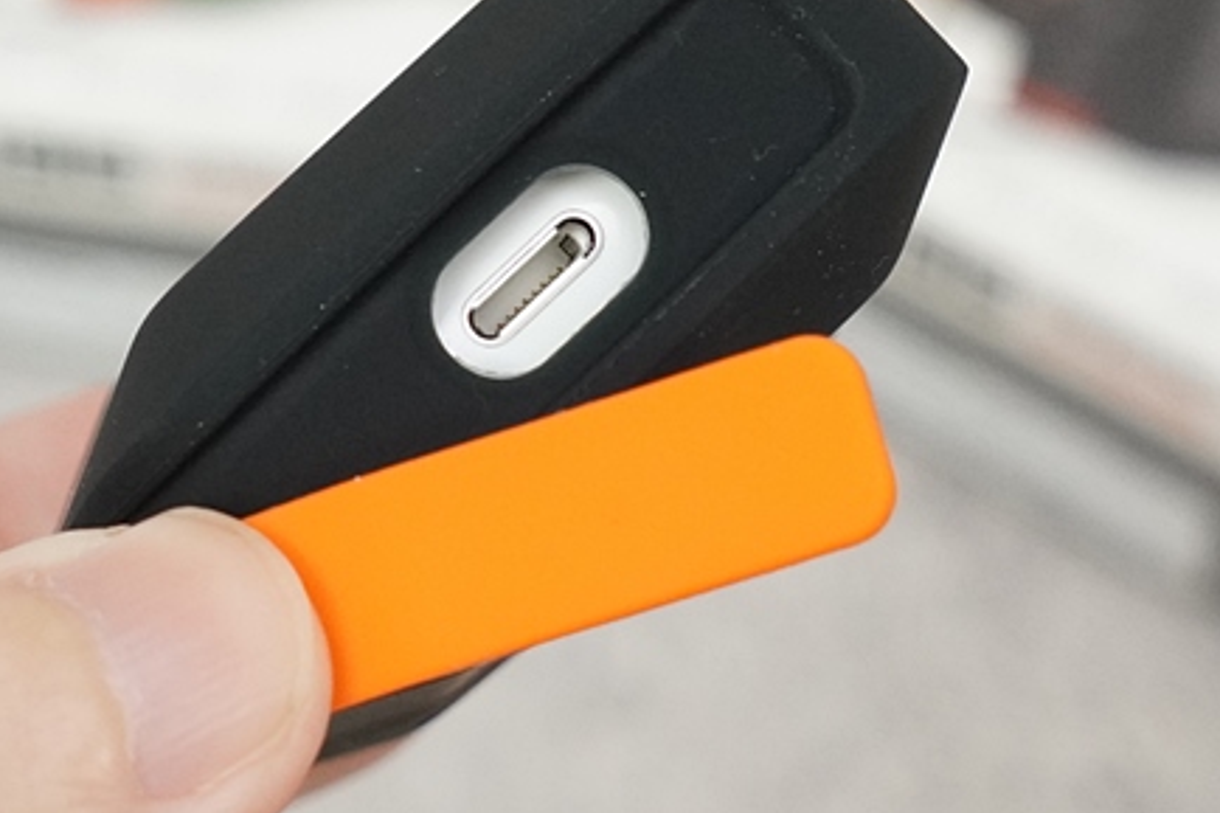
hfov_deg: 15.0
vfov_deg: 10.0
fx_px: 4635
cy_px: 346
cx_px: 461
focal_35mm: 137
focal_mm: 55
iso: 2500
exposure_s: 1/125
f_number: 7.1
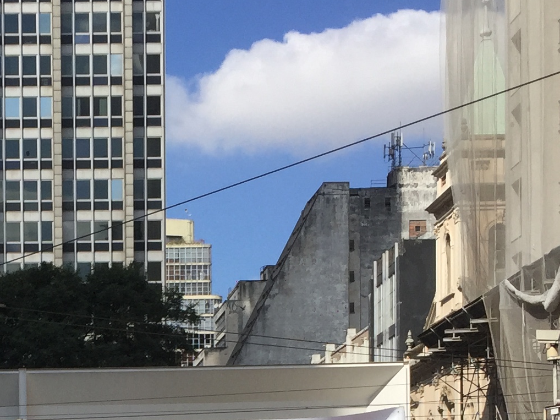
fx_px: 1504
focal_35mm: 93
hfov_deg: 20.4
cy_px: 604
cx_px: -3
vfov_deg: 14.9
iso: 32
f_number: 2.2
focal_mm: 4.15
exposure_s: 1/2475
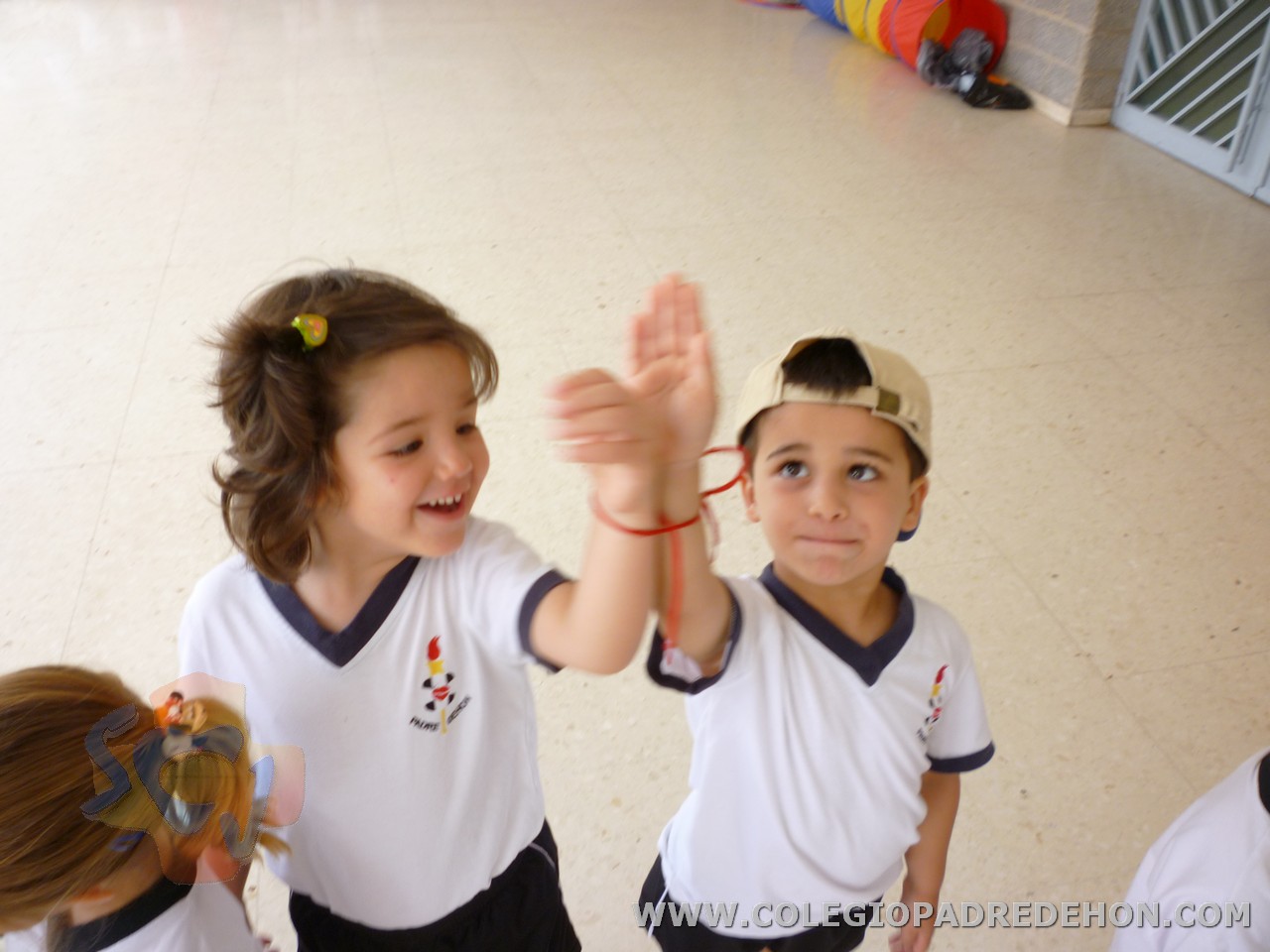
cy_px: 476
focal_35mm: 29
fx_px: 1064
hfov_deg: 61.7
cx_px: 635
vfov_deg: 48.2
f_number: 3.3
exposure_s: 1/30
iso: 125
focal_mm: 5.2
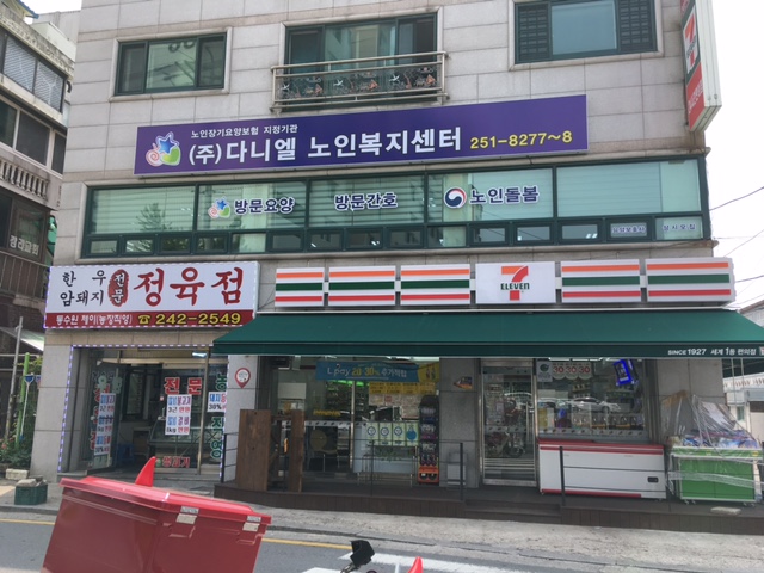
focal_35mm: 29
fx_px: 640
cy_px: 286
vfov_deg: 48.2
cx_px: 382
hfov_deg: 61.7
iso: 25
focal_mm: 4.15
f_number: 2.2
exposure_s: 1/651
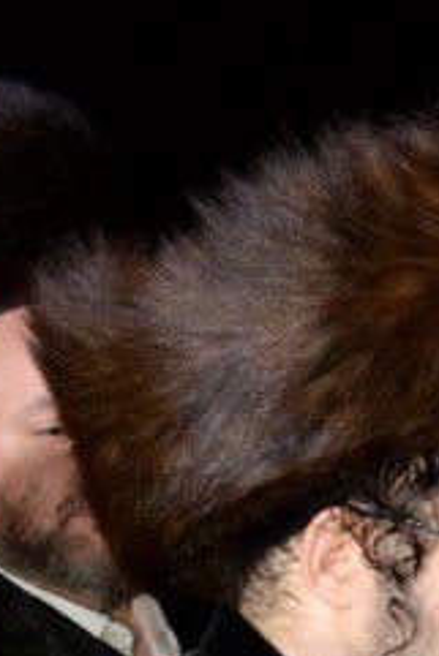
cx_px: 898
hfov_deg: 8.1
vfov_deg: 11.8
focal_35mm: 161
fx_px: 2941
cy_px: 1187
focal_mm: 36
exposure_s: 1/60
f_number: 5
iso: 2500
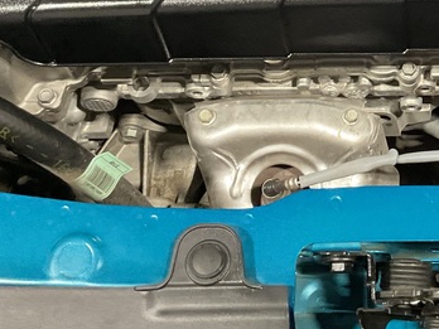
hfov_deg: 23.5
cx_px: 424
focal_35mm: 80
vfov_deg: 17.9
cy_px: -6
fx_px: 1015
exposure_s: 1/60
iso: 250
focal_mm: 3
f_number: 1.8
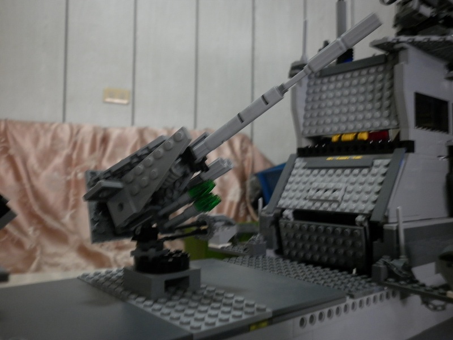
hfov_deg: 58.4
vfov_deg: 45.4
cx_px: 226
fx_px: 406
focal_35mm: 31
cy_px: 170
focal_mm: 5.6
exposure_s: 1/13
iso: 200
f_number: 2.9
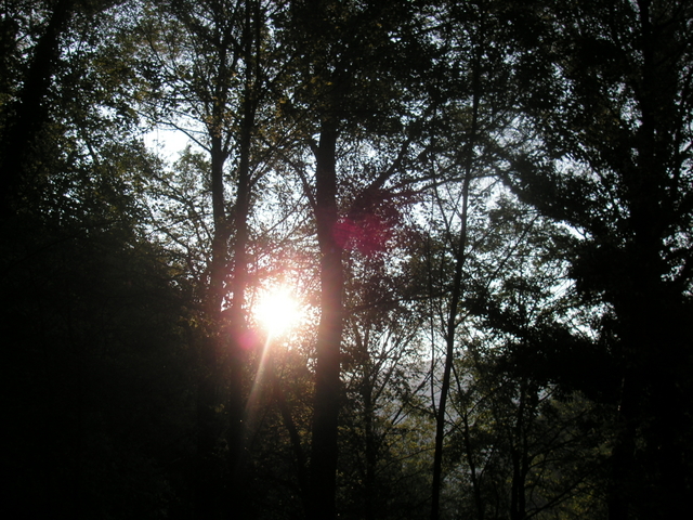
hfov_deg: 49.0
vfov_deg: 37.7
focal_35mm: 38
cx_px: 346
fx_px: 761
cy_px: 260
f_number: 3.3
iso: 50
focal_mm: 6.3
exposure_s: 1/750
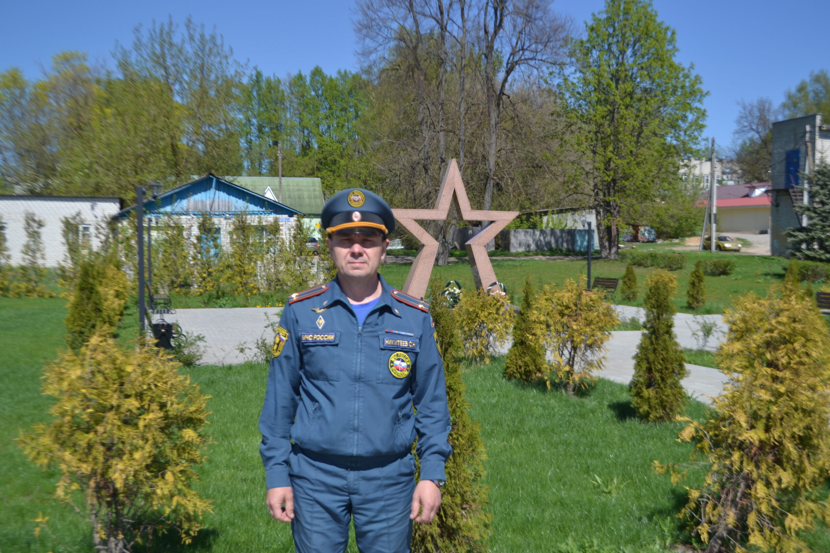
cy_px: 276
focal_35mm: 36
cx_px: 415
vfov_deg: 36.9
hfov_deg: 53.1
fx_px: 830
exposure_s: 1/800
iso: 100
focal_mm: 24
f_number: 4
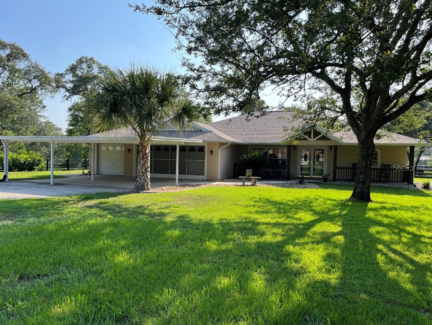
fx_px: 337
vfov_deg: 51.4
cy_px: 167
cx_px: 210
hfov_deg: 65.3
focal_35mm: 27
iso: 50
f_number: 1.6
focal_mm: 5.1
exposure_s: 1/1279
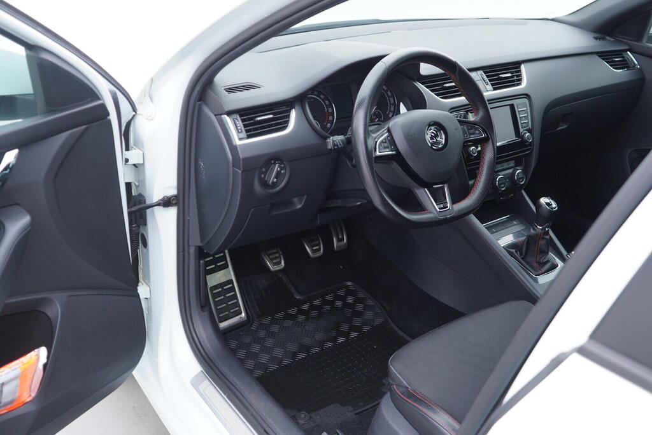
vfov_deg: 36.9
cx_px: 326
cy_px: 218
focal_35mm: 36
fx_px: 652
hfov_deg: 53.1
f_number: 2.8
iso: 160
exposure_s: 1/40
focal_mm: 24
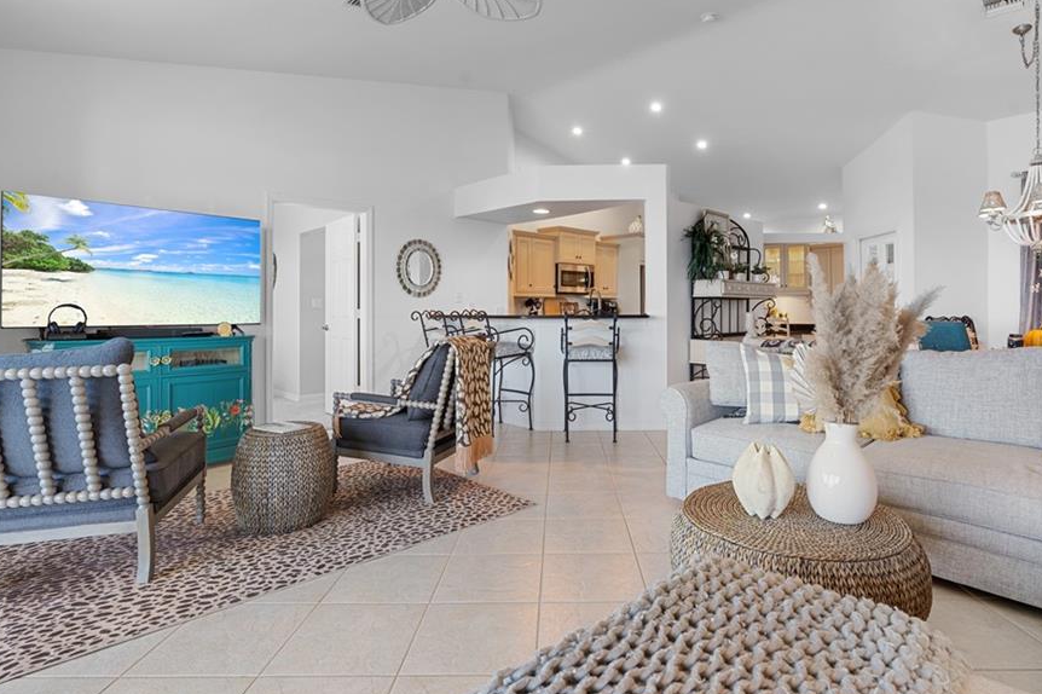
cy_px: 308
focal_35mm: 19
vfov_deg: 64.3
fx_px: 550
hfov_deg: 86.7
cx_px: 565
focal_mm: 16
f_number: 9
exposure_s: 4
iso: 100
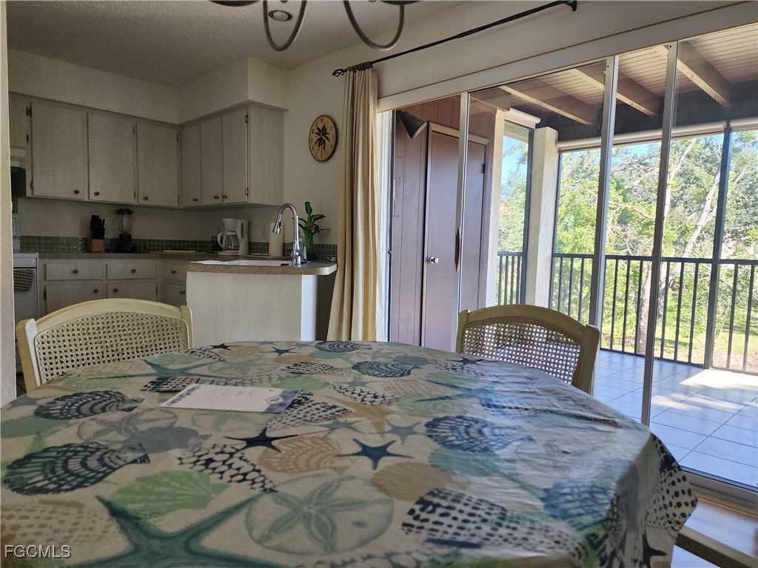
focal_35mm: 23
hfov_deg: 73.9
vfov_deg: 58.9
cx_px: 379
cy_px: 284
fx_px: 504
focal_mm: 6.4
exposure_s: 1/180
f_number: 1.8
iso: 160
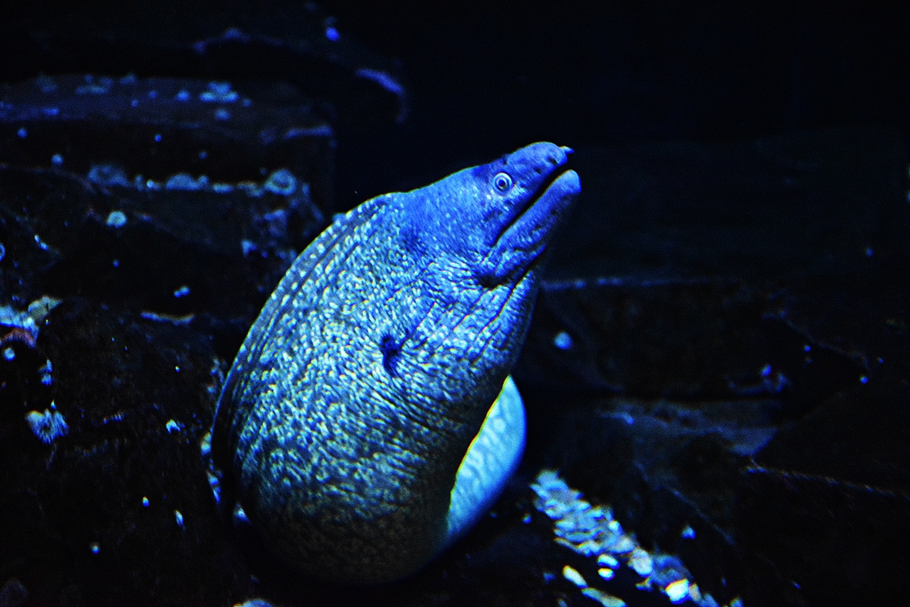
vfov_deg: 13.0
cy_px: 304
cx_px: 455
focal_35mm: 105
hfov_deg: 19.5
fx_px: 2654
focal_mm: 70
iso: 12800
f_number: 5
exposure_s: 1/60
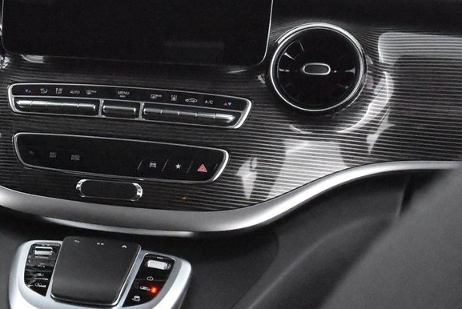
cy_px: 191
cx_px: -112
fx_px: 1079
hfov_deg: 22.1
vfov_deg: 16.3
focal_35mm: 84
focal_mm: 20
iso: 12800
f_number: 5.6
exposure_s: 1/60
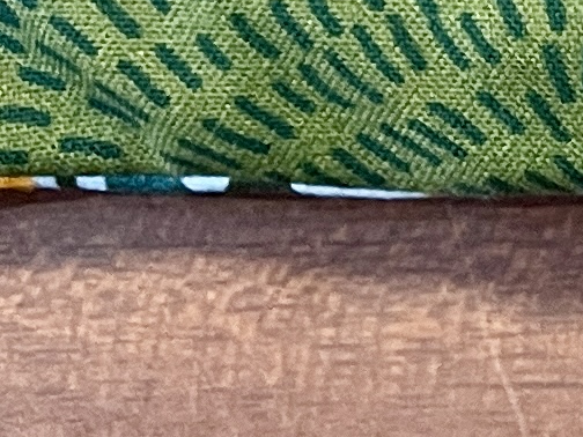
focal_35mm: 208
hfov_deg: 7.9
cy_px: -383
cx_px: 1869
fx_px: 3503
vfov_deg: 6.9
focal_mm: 4.2
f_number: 1.6
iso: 200
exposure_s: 1/50
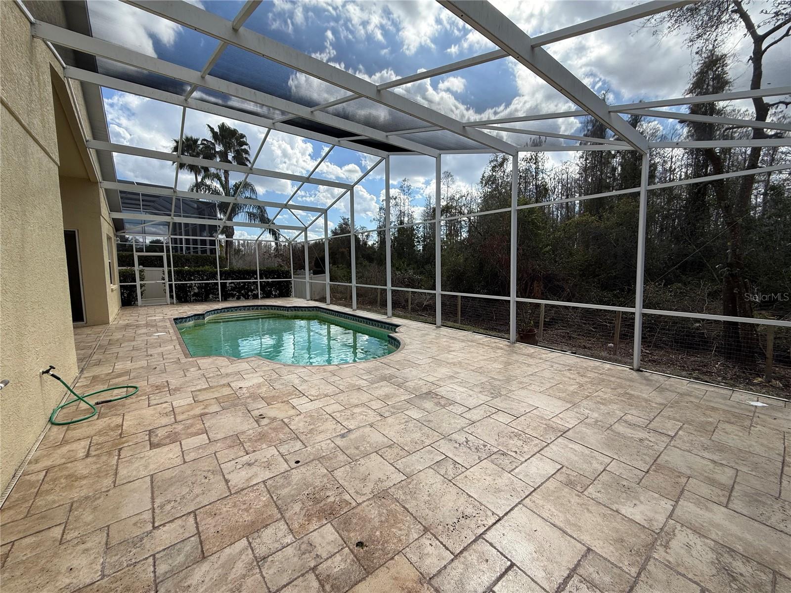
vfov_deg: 85.7
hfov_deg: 102.1
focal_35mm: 14
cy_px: 296
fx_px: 320
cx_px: 396
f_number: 2.2
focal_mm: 2.22
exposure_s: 1/1105
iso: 50
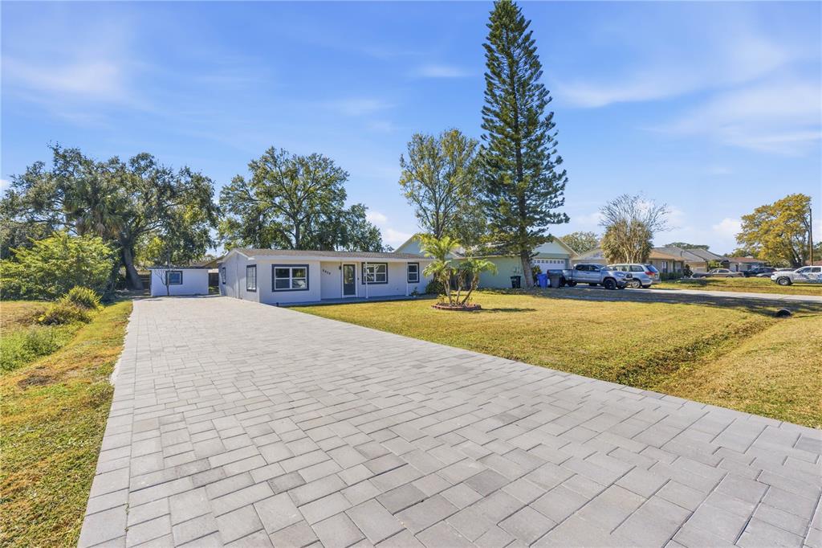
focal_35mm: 16
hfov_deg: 96.8
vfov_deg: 73.7
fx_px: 365
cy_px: 274
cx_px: 411
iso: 1600
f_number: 11
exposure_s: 1/12800
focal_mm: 16
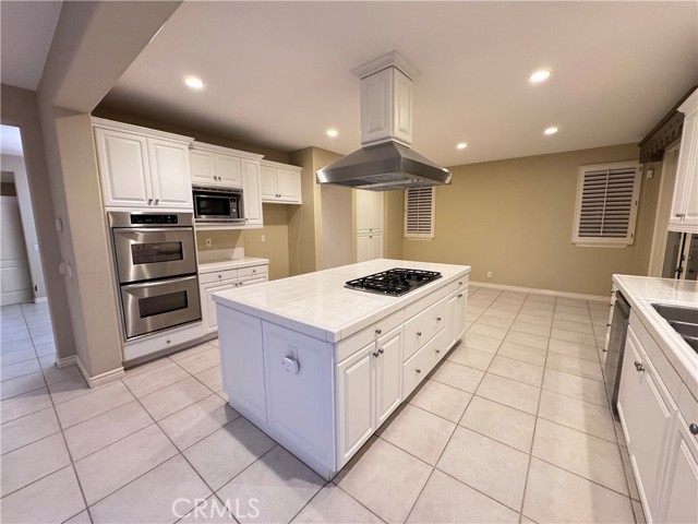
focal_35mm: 14
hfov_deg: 102.1
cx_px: 349
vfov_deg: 85.7
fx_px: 282
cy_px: 262
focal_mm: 2.22
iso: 400
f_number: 2.2
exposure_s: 1/60
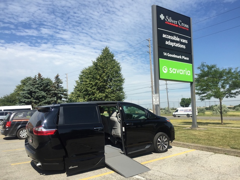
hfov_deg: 61.7
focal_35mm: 29
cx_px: 120
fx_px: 201
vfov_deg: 48.2
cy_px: 90
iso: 32
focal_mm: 4.15
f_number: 2.2
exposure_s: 1/1980
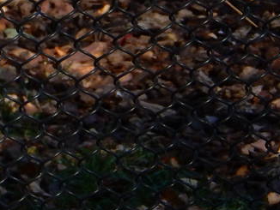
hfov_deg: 3.4
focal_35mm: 574
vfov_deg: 2.6
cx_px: -158
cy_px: 20
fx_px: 4646
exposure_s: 1/125
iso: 125
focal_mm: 21
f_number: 5.5
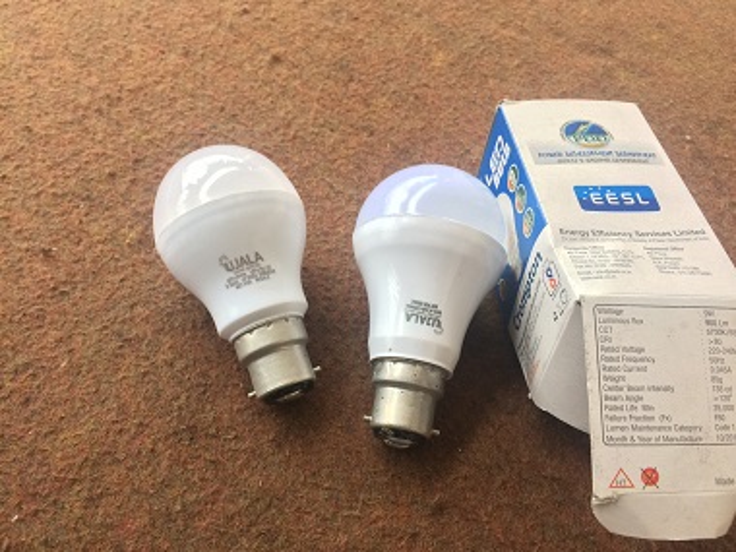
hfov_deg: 61.7
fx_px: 617
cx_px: 368
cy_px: 276
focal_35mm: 29
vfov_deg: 48.2
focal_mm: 4.15
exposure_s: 1/33
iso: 64
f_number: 2.2
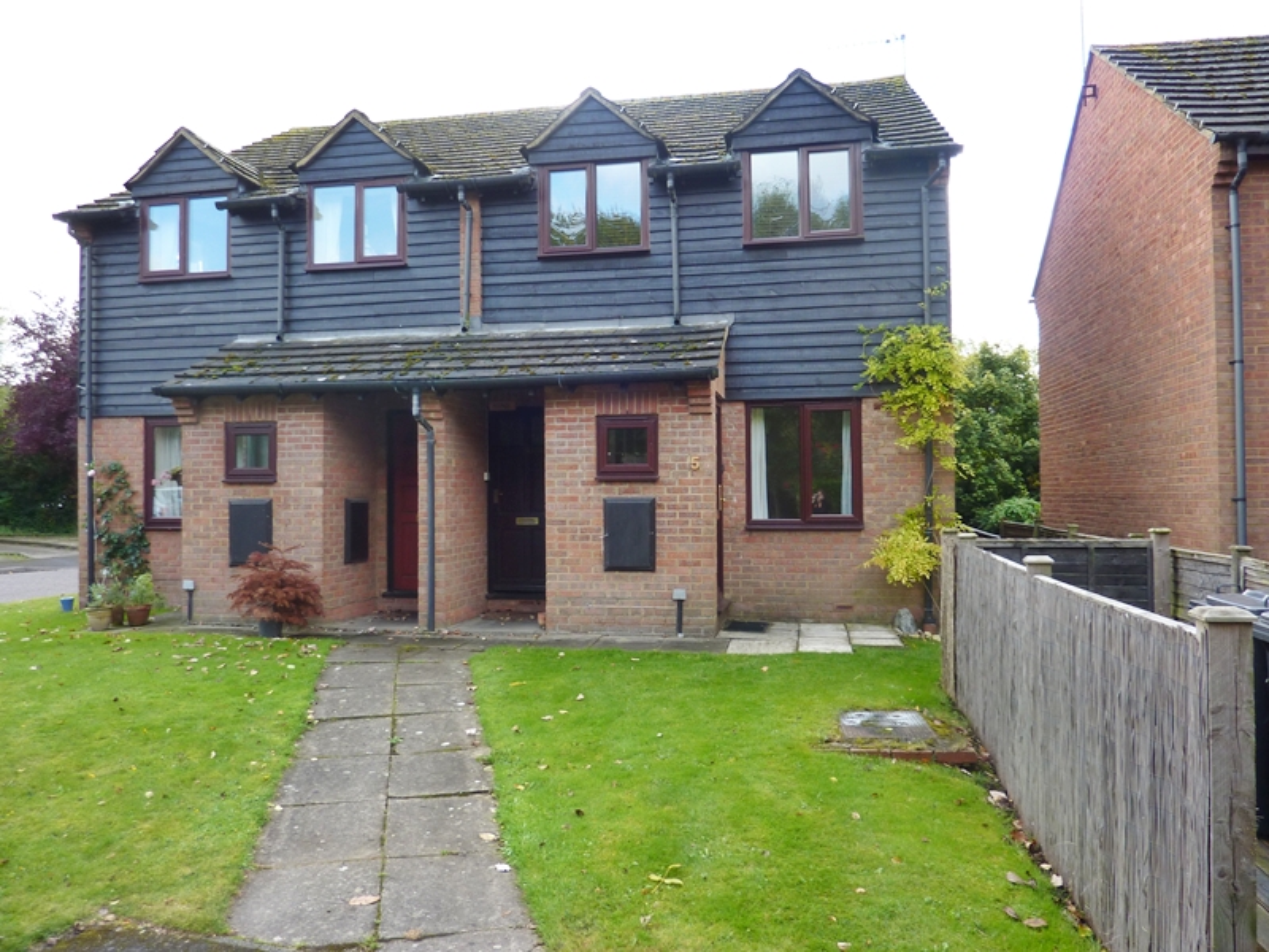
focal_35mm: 25
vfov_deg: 54.9
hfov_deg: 69.4
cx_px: 634
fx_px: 916
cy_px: 476
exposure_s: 1/100
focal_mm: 4.1
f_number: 3.3
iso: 80
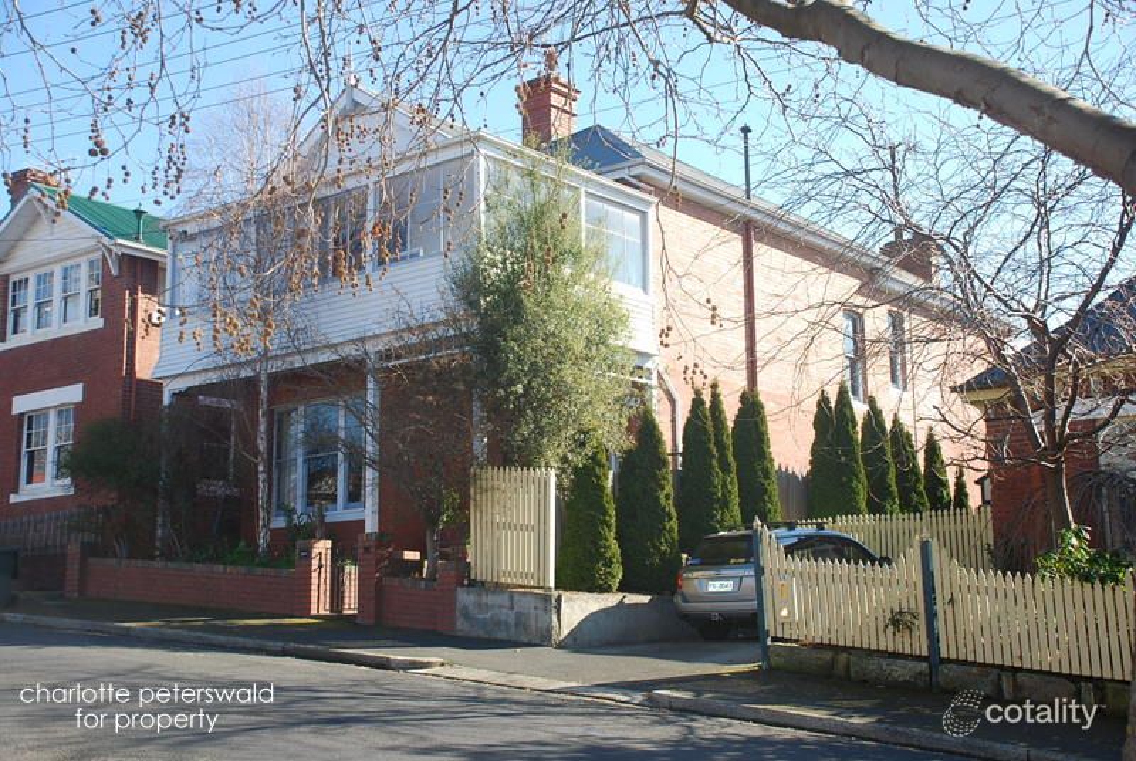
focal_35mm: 46
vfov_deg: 29.0
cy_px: 380
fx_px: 1469
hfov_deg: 42.3
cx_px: 568
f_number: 4.5
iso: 100
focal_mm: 31
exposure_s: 1/200
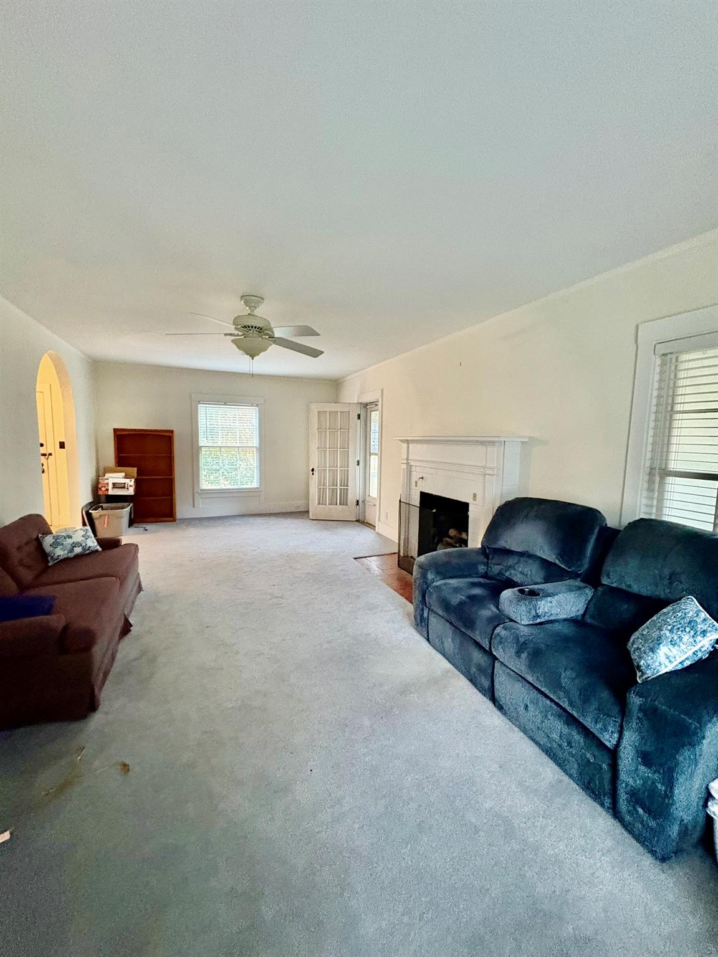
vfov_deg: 102.1
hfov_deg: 85.7
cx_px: 359
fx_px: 387
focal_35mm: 14
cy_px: 478
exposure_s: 1/60
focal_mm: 2.22
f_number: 2.2
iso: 800
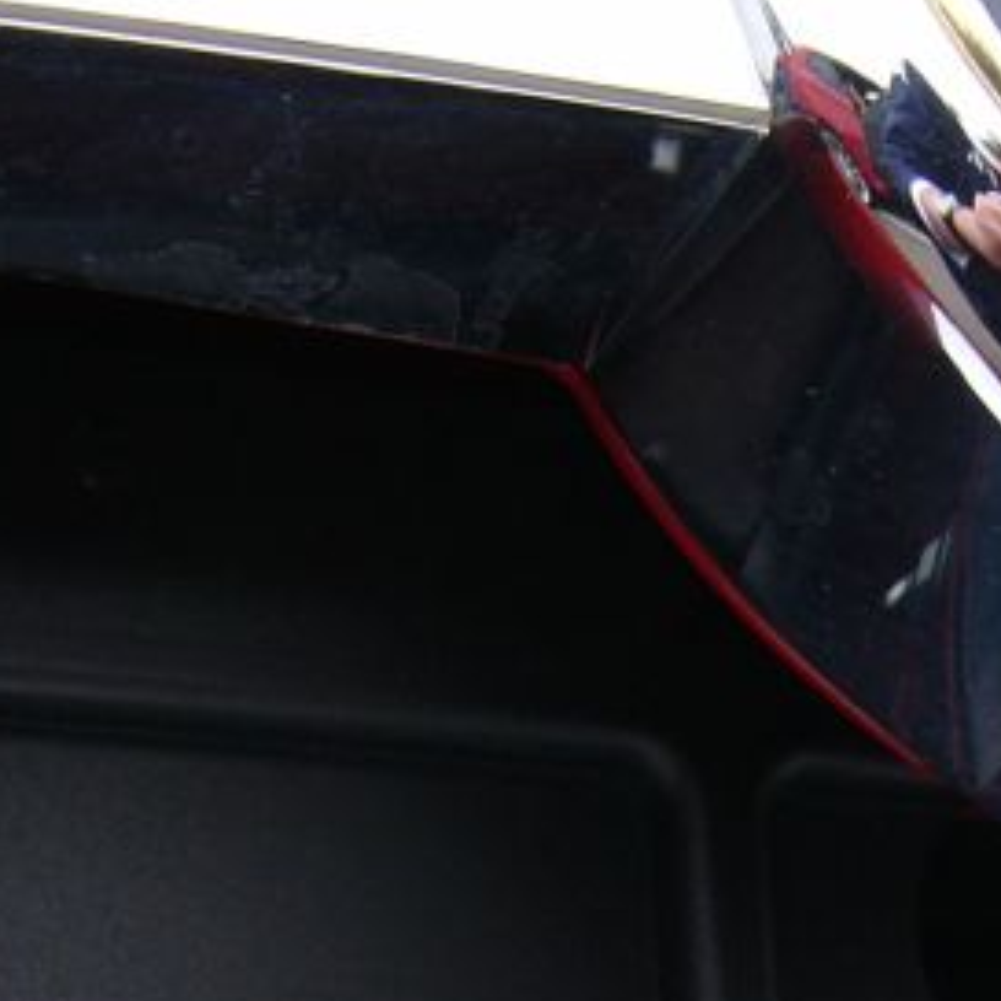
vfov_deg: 14.5
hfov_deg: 14.7
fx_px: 3828
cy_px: 1130
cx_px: 979
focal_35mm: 117
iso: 50
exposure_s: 1/100
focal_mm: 6
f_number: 3.3
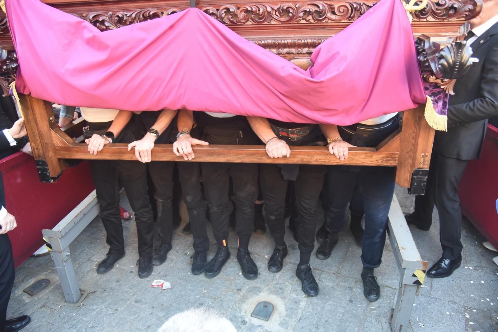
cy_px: 166
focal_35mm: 29
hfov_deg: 63.6
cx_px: 249
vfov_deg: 45.0
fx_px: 401
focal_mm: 29
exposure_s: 1/60
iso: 2800
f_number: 7.1
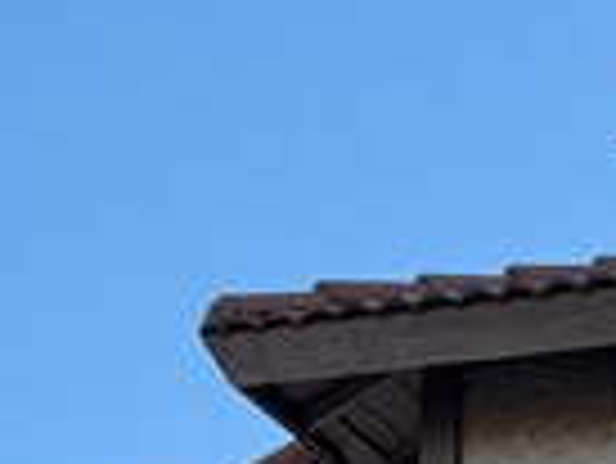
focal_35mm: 179
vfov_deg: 7.6
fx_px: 3188
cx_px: 967
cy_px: 1248
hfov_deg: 10.6
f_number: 1.78
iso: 100
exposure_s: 1/1464
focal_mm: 6.76
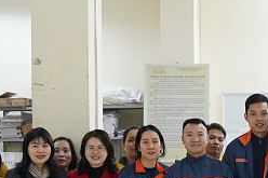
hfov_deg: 15.2
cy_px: 198
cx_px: 327
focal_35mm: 130
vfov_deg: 10.4
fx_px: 966
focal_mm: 32.2
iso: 2000
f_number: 4
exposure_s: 1/50
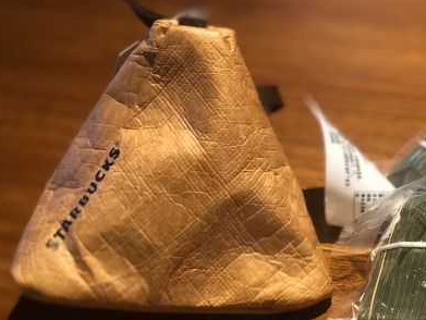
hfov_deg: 20.7
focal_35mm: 93
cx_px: 366
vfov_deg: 15.9
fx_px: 1146
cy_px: 195
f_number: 2.4
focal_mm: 6
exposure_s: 1/25
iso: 160
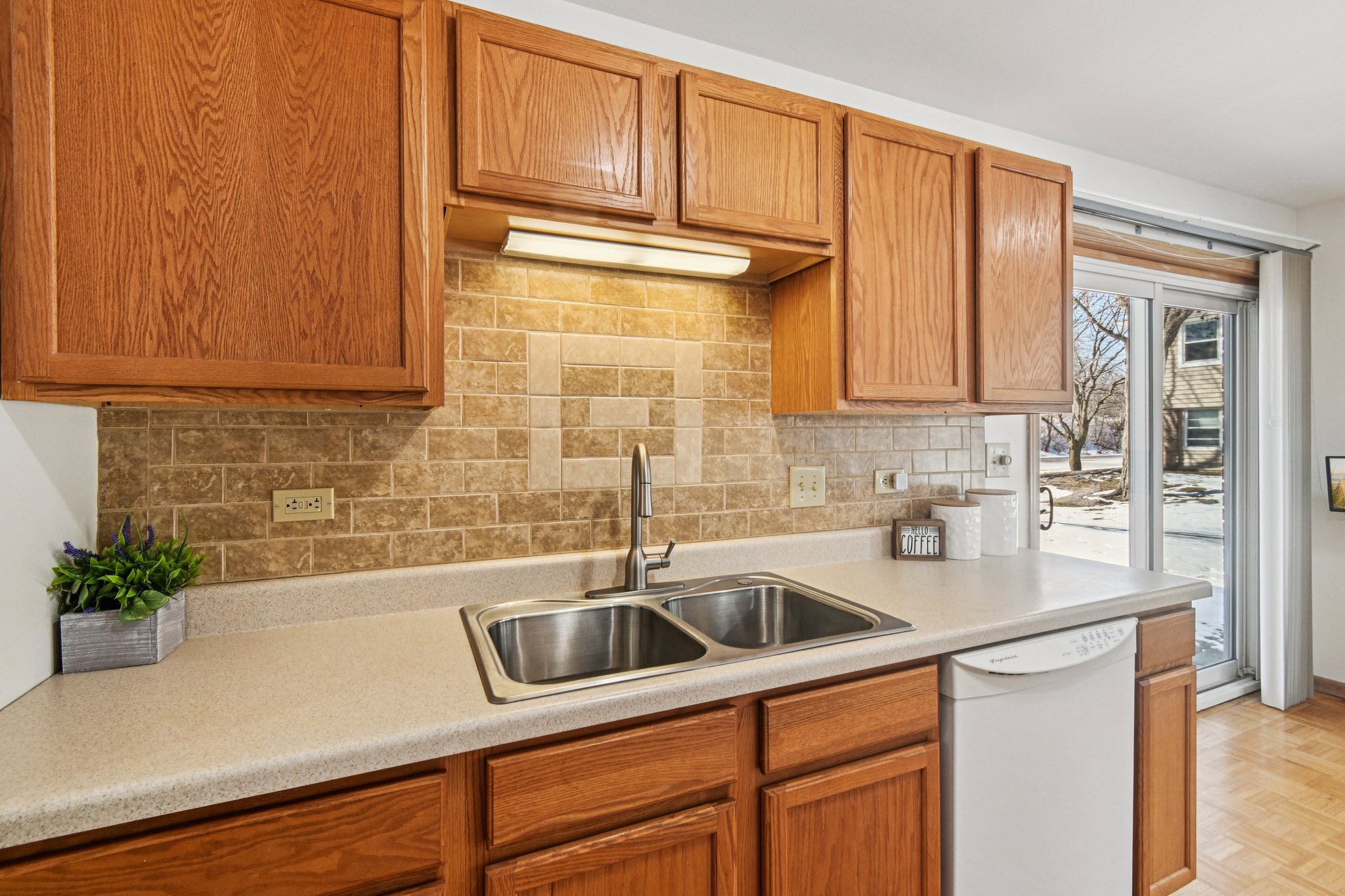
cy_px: 448
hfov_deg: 100.4
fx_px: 560
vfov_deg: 77.3
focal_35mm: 15
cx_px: 672
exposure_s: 1/20
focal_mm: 10
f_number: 8
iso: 100
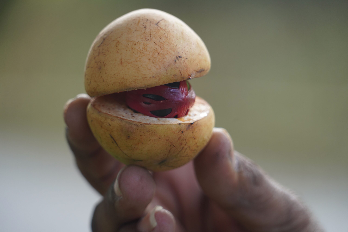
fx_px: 2320
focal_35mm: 240
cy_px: 116
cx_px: 174
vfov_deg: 5.7
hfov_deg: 8.6
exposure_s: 1/250
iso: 640
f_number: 6.3
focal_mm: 240
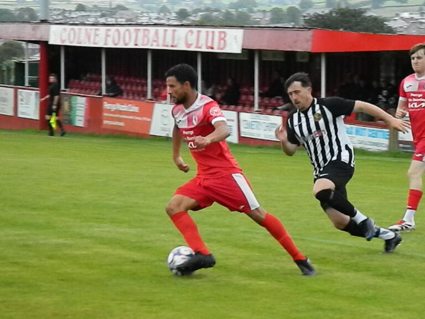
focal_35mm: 177
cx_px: 212
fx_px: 2173
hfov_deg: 11.2
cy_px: 160
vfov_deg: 8.4
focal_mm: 31.8
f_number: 5.1
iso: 900
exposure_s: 1/200
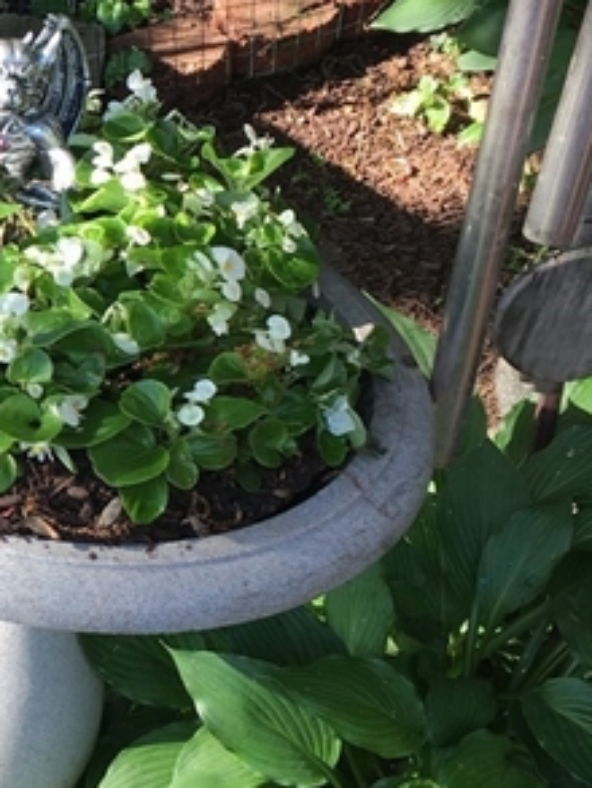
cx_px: -145
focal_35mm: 76
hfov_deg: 18.3
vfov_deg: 25.6
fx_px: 1732
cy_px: 366
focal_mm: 4.15
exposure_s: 1/120
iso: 25
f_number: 2.2
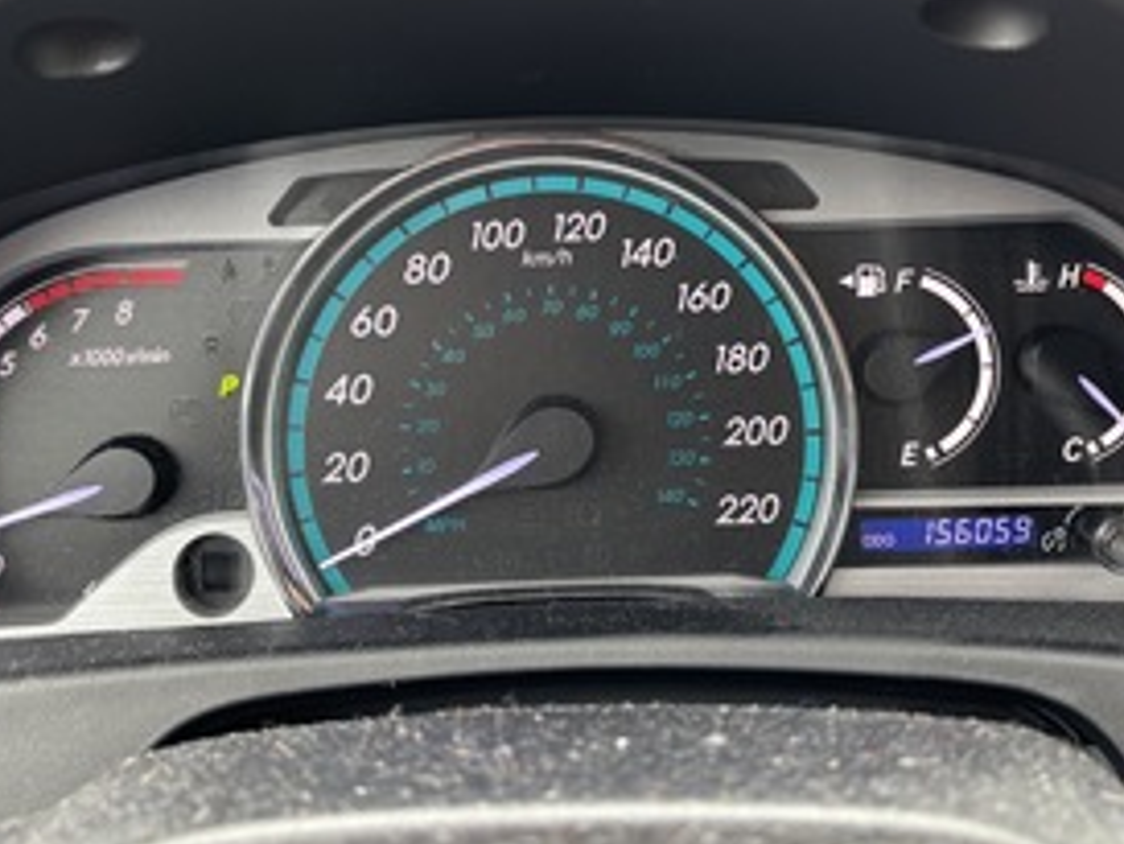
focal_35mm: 40
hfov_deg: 46.7
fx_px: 1299
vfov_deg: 35.7
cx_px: 609
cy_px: 286
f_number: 1.6
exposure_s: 1/69
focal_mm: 5.96
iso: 125
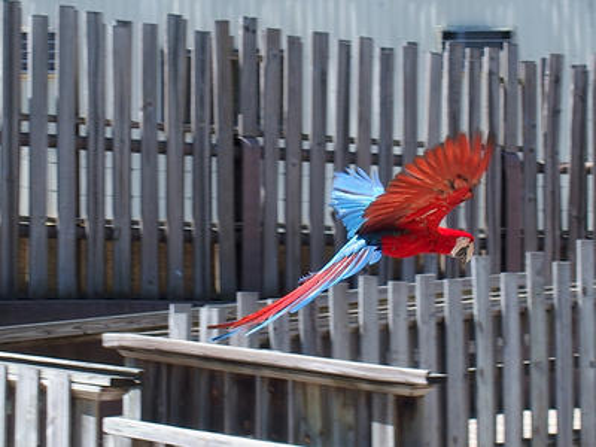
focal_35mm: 62
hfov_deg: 31.2
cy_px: 224
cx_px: 298
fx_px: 1067
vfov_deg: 23.7
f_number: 3.5
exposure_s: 1/400
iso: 100
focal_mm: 13.2
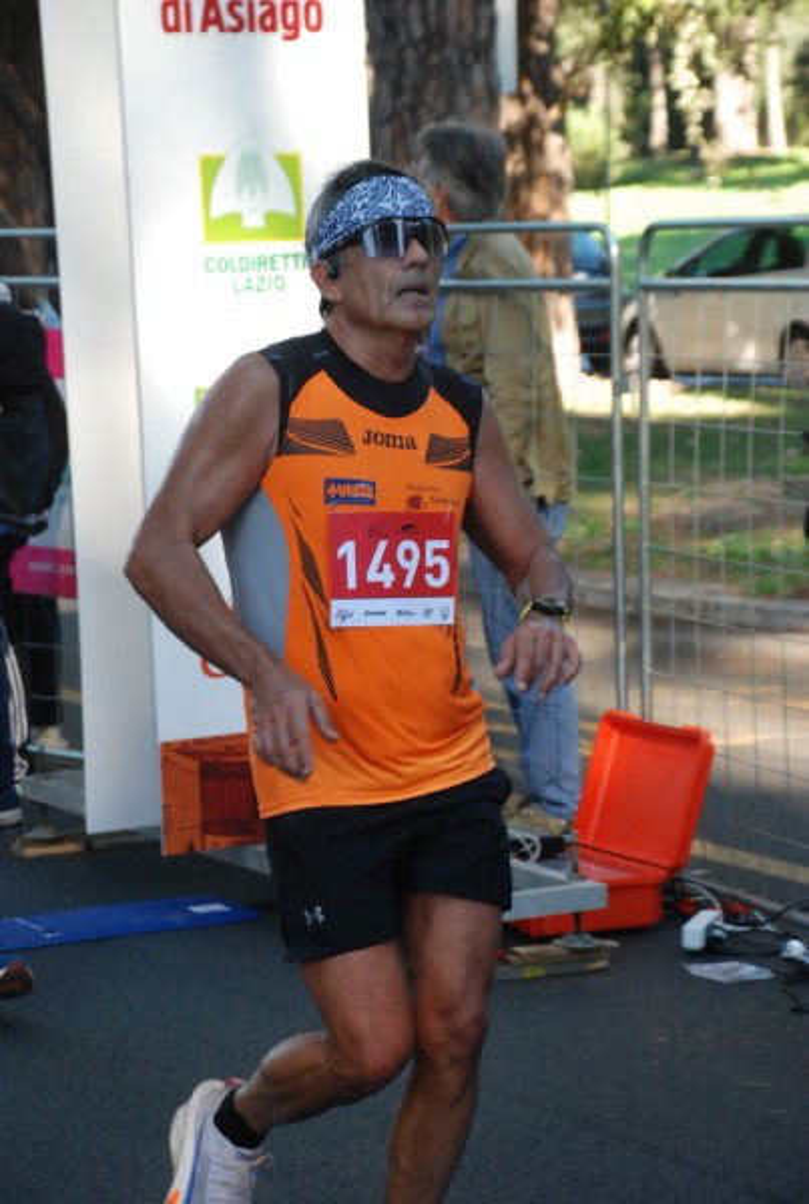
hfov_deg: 13.1
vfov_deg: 19.4
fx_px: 3521
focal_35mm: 105
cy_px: 602
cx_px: 404
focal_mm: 70
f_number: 5.6
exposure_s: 1/250
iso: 1000
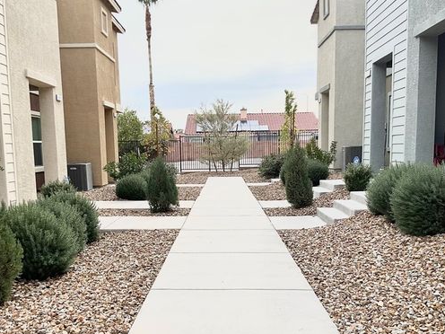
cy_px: 212
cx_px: 222
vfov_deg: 36.6
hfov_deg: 47.9
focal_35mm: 39
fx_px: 501
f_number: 1.8
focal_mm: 3
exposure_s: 1/883
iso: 25
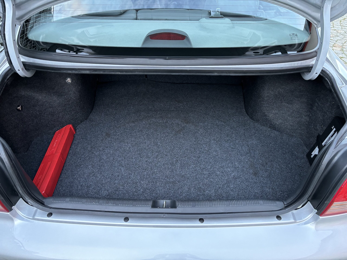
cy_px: 130
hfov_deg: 67.3
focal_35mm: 26
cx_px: 174
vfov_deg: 53.1
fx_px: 261
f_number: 1.6
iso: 320
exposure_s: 1/60
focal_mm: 5.96
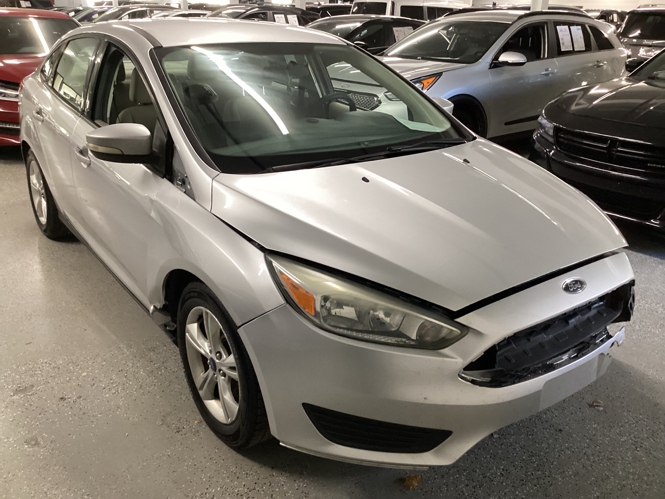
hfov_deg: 58.4
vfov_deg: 45.4
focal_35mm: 31
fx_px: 596
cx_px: 332
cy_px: 250
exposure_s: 1/60
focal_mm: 3.3
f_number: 2.4
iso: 250
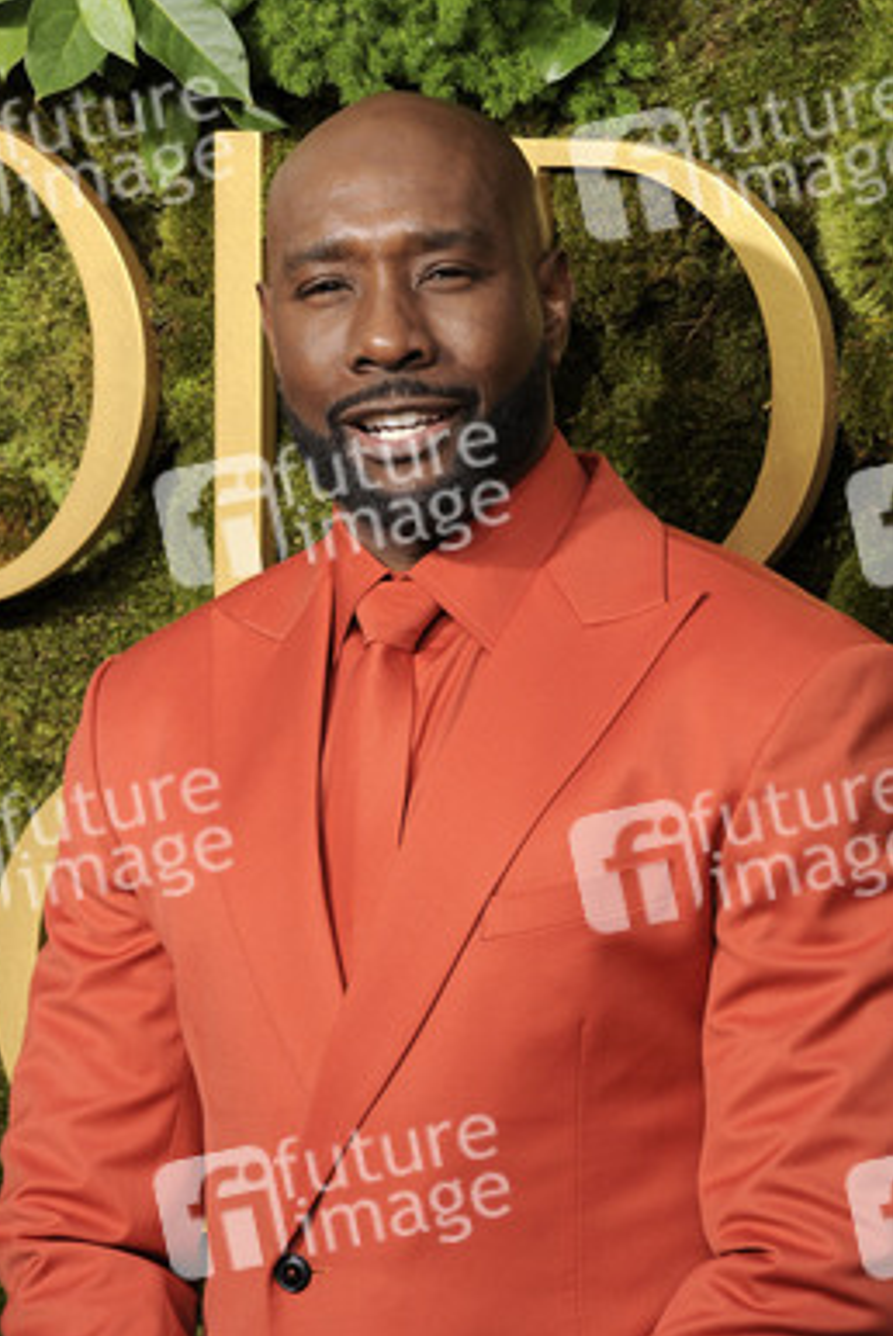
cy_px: 678
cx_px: 434
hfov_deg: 6.6
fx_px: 7688
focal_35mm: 207
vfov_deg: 9.9
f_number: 10
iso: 800
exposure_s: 1/250
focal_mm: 200
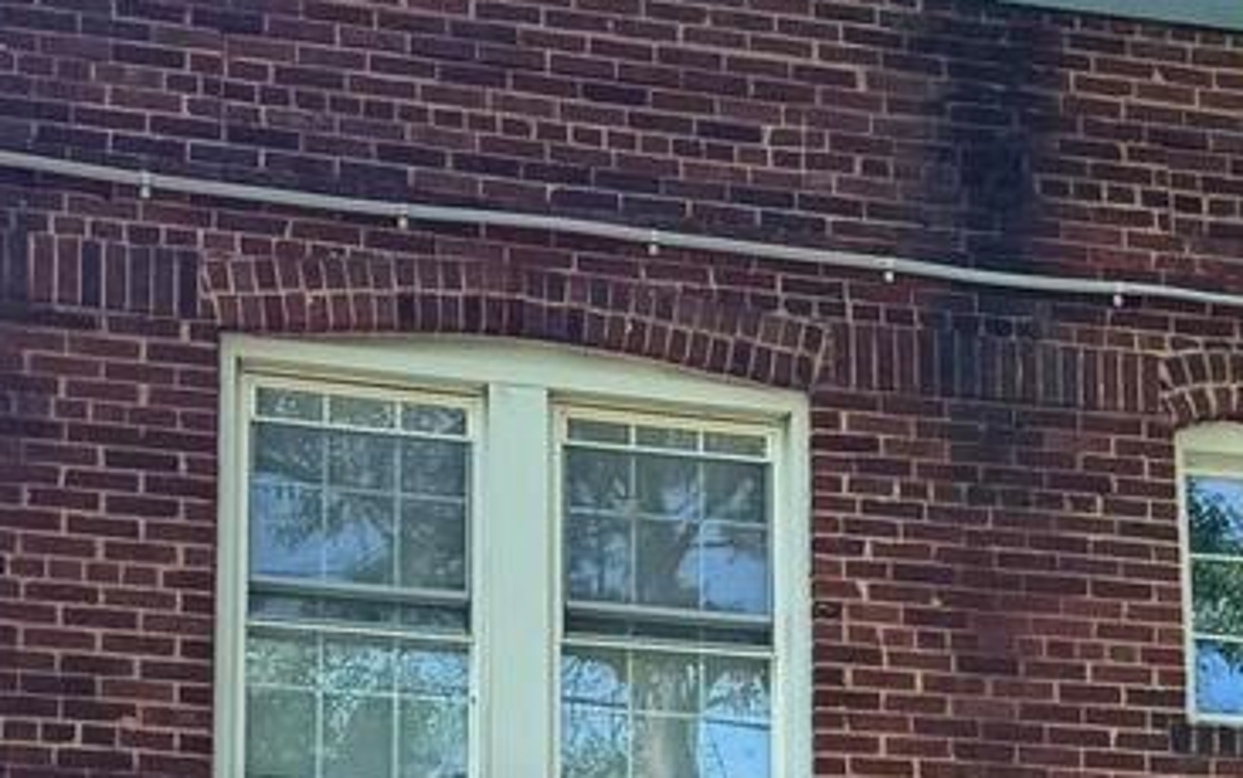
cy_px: 1104
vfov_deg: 12.5
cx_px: 951
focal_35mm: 100
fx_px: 3389
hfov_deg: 20.6
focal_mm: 6.76
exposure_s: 1/1524
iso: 80
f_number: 1.78
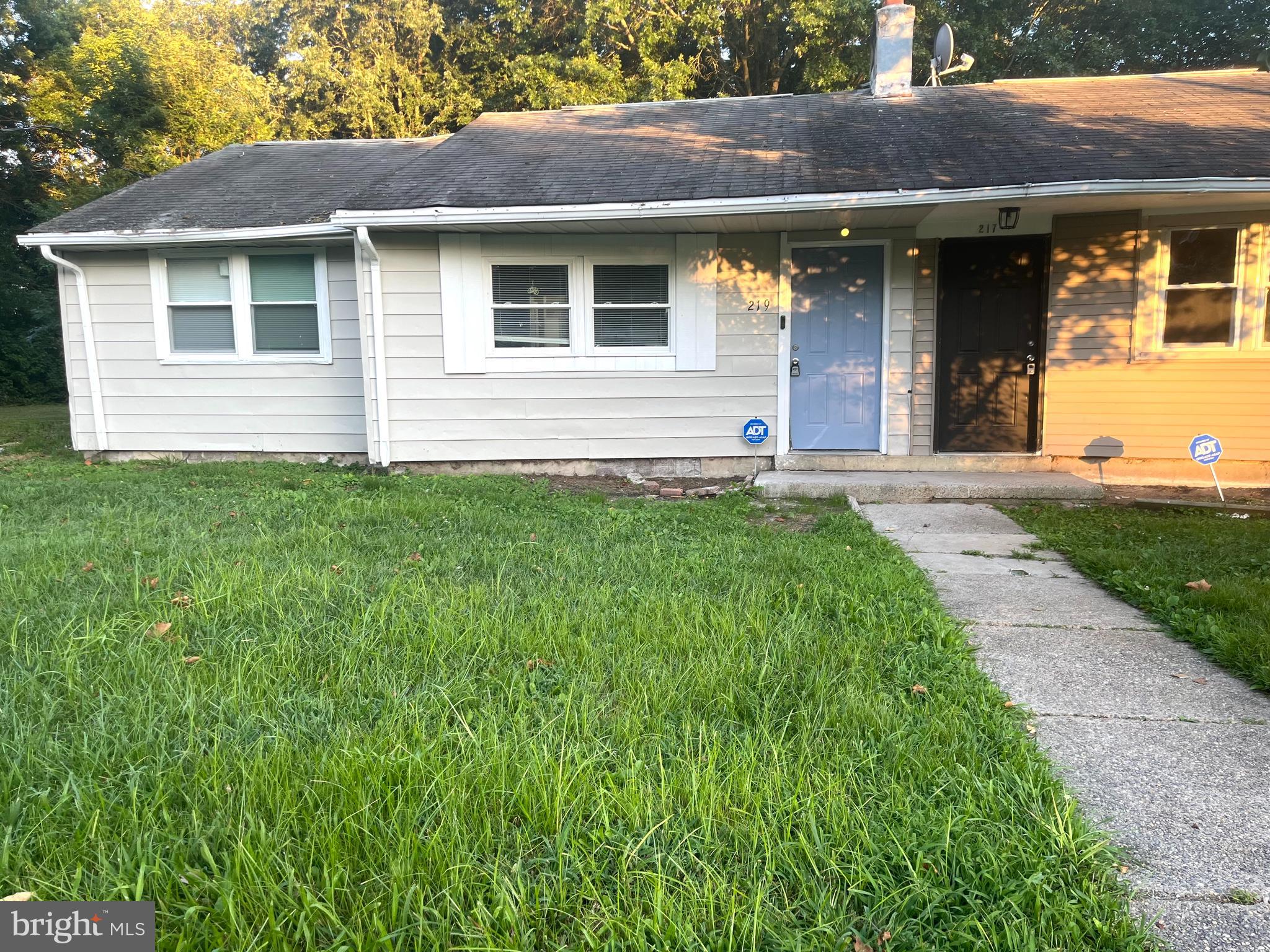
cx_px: 635
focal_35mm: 26
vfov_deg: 53.1
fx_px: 954
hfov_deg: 67.3
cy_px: 476
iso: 40
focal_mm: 5.1
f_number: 1.6
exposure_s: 1/122
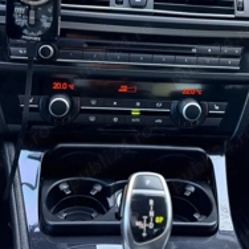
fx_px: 399
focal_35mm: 49
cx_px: 136
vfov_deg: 34.1
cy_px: 70
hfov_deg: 34.7
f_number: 1.6
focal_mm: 5.96
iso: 160
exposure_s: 1/60
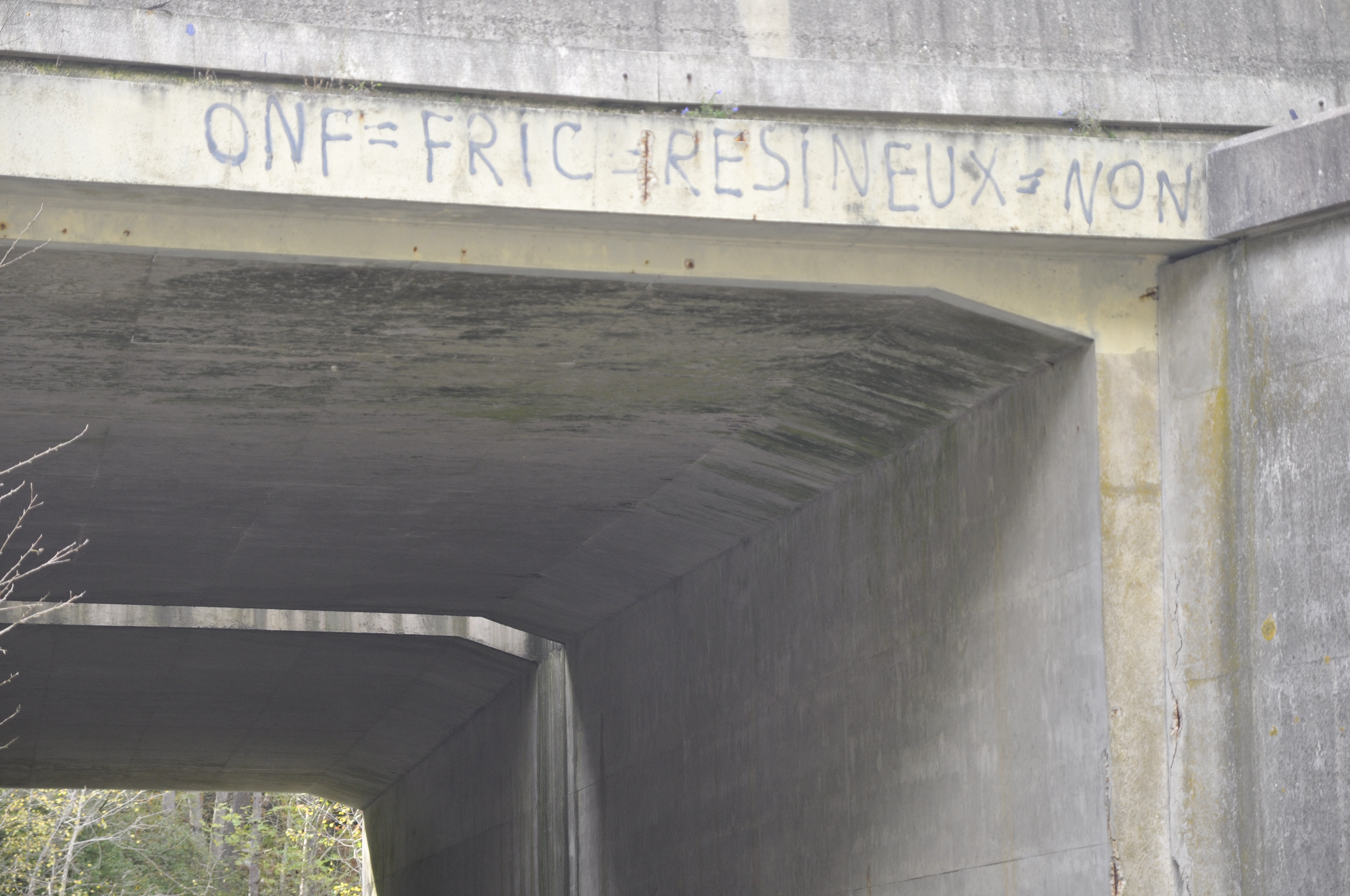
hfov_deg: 19.5
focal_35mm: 105
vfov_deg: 13.0
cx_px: 675
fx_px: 3933
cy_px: 448
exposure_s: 1/160
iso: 400
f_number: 4
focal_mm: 70
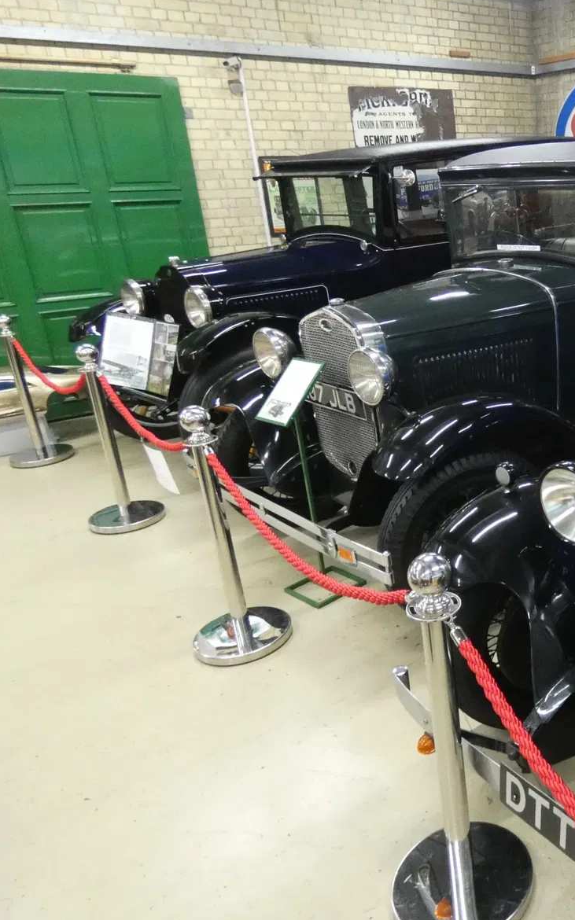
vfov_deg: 64.6
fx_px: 727
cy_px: 451
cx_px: 602
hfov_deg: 37.5
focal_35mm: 29
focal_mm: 3.6
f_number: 2.8
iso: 1000
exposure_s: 1/60
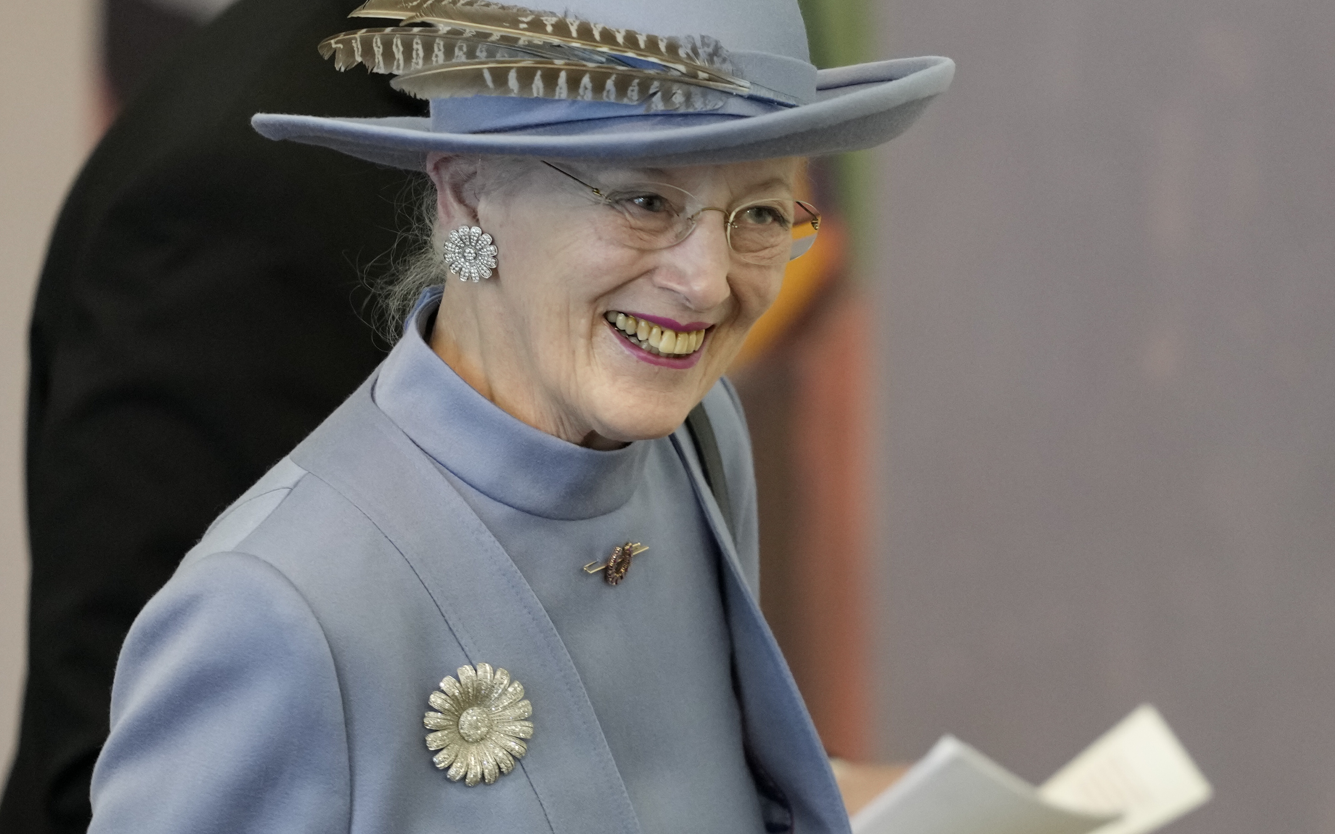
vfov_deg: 3.2
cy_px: 393
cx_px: 667
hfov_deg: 5.1
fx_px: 14844
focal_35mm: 408
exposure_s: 1/320
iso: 2500
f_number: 2.8
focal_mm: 400
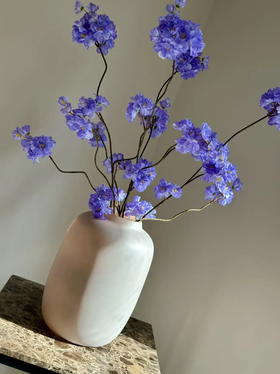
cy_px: 187
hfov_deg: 30.3
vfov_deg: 39.7
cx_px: 140
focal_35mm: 48
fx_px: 518
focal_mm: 6.86
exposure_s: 1/426
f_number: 1.78
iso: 80
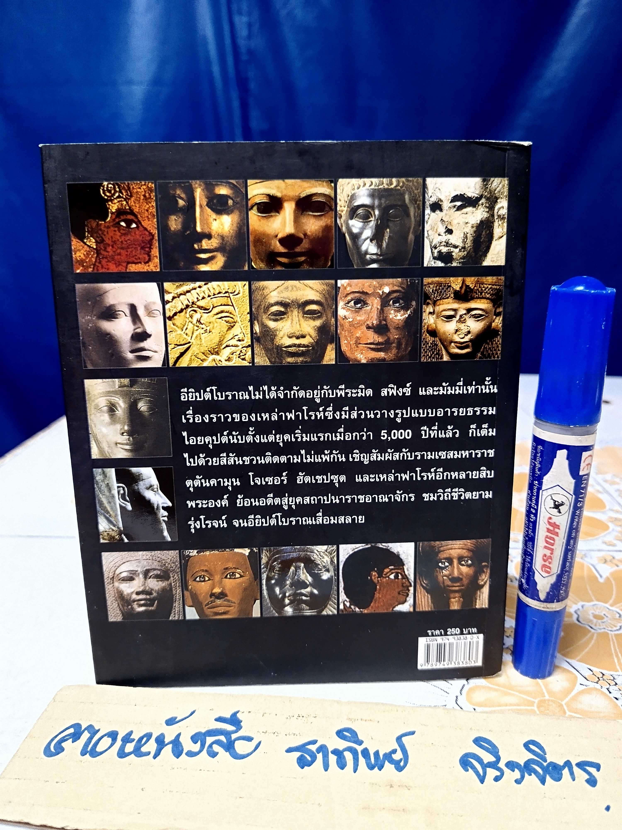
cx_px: 311
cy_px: 415
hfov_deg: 56.8
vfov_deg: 71.6
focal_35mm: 24
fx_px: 575
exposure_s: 1/25
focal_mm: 5.31
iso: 1940
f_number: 1.7
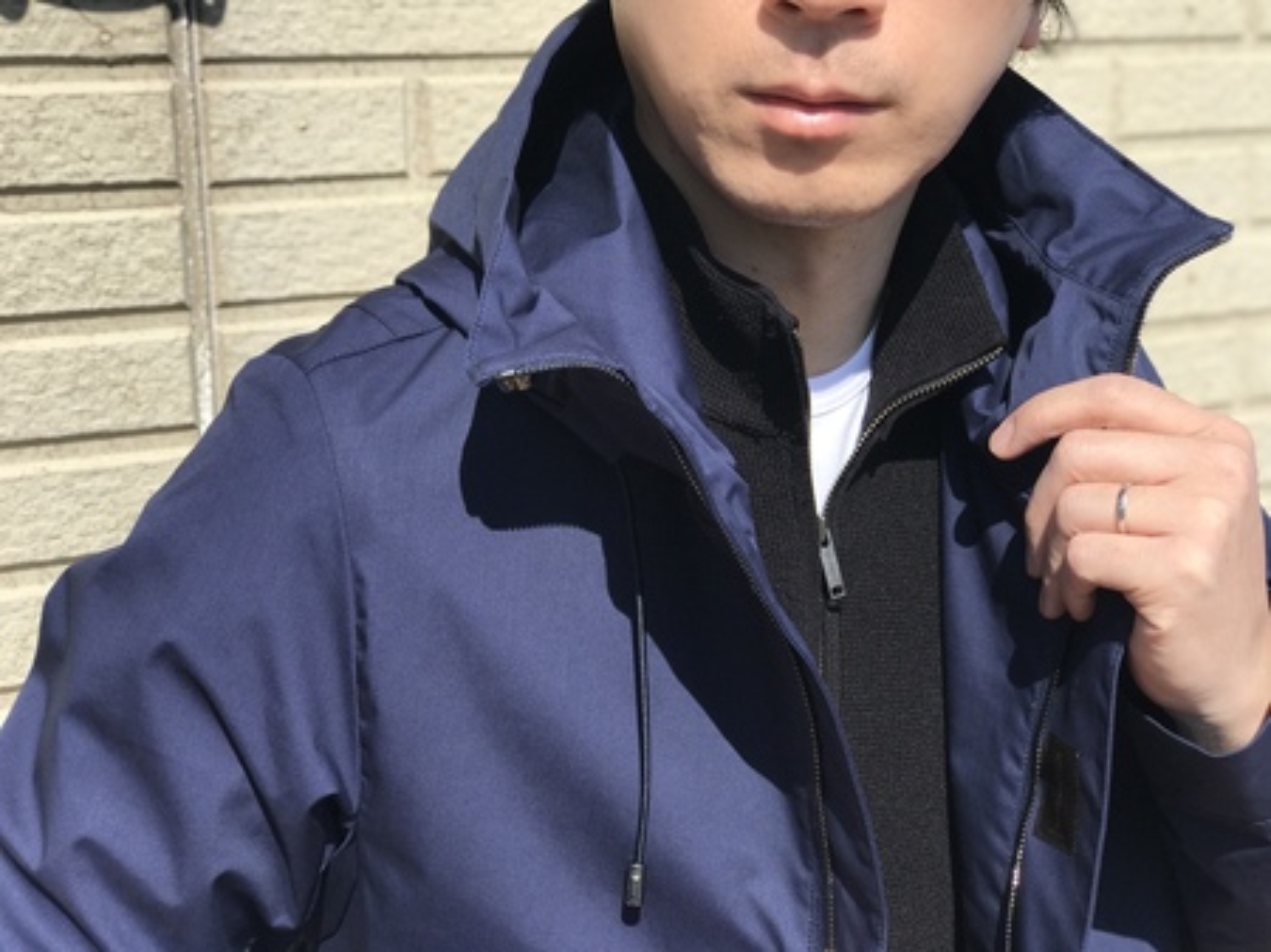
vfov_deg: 25.6
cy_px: 476
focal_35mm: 57
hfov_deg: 33.8
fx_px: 2092
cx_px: 636
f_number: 2.8
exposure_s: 1/977
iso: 20
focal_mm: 6.6
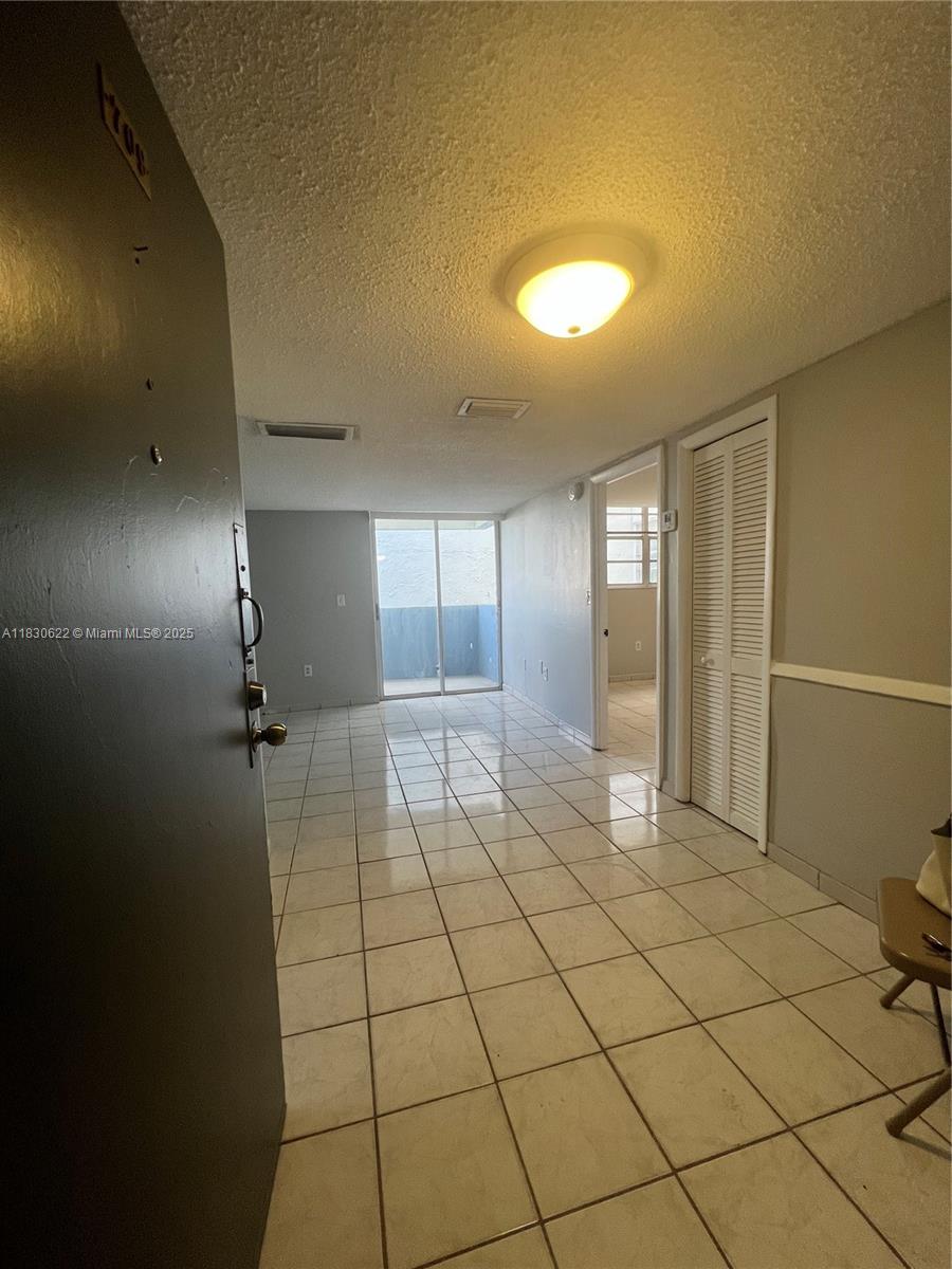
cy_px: 634
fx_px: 477
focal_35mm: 13
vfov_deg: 106.2
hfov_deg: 89.9
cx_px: 476
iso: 125
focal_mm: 1.57
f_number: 1.8
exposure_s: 1/120
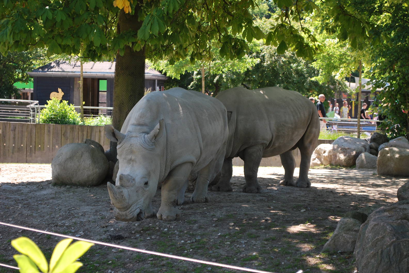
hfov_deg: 24.3
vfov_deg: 16.4
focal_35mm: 84
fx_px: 949
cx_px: 206
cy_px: 138
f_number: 5.6
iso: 200
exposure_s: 1/125
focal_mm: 55
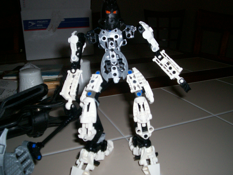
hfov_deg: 51.4
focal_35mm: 36
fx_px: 242
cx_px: 116
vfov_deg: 39.7
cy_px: 88
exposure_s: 1/64
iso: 140
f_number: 4.5
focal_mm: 5.9
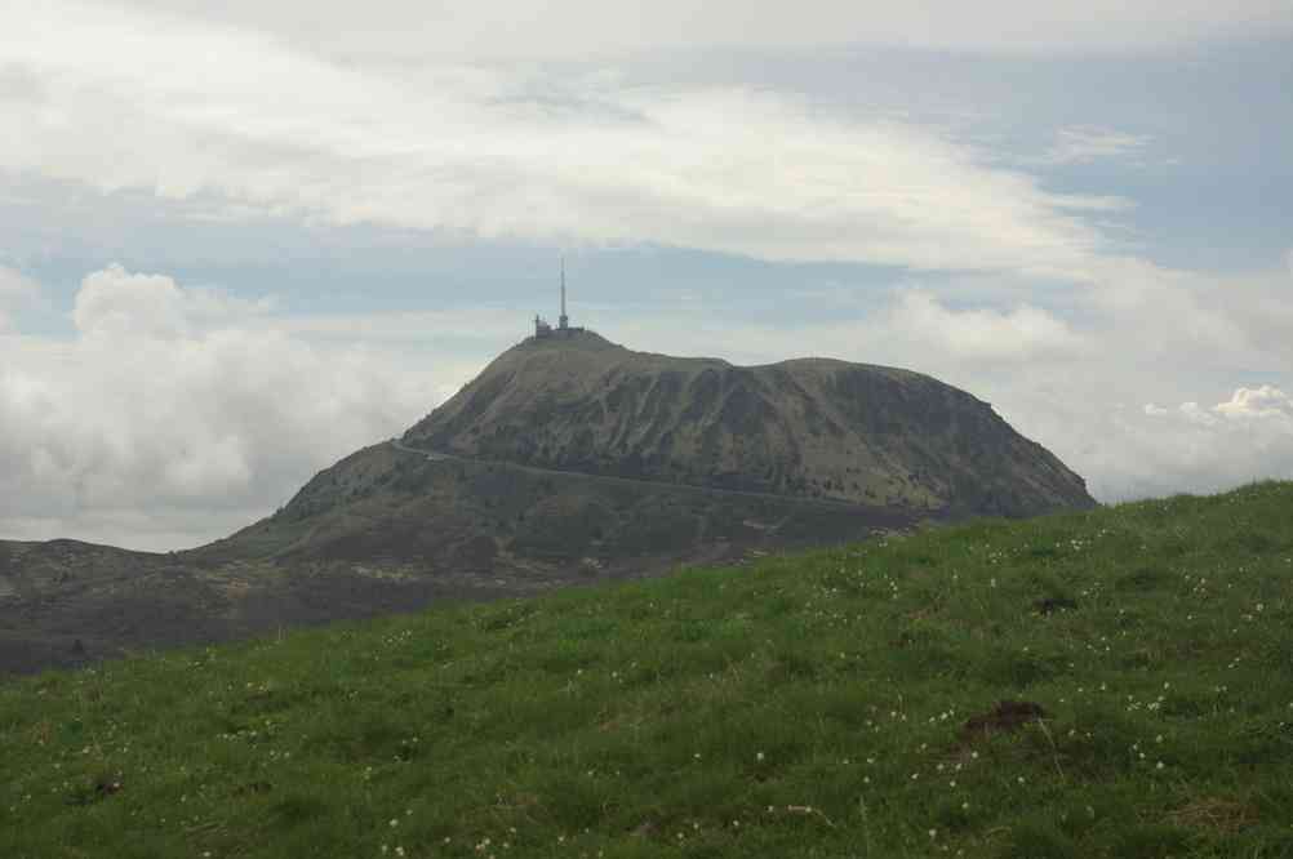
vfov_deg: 16.5
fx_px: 2960
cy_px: 430
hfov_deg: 24.6
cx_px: 646
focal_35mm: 82
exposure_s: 1/250
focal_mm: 55
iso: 100
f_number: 9.5
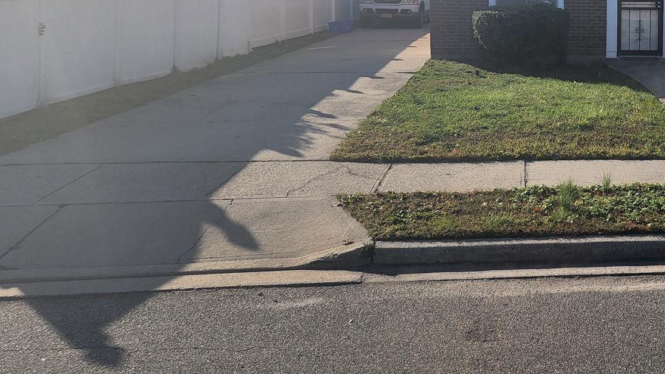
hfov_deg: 41.1
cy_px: 37
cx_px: 601
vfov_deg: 25.2
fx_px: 811
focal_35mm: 46
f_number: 1.8
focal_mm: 6.4
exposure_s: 1/1314
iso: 12
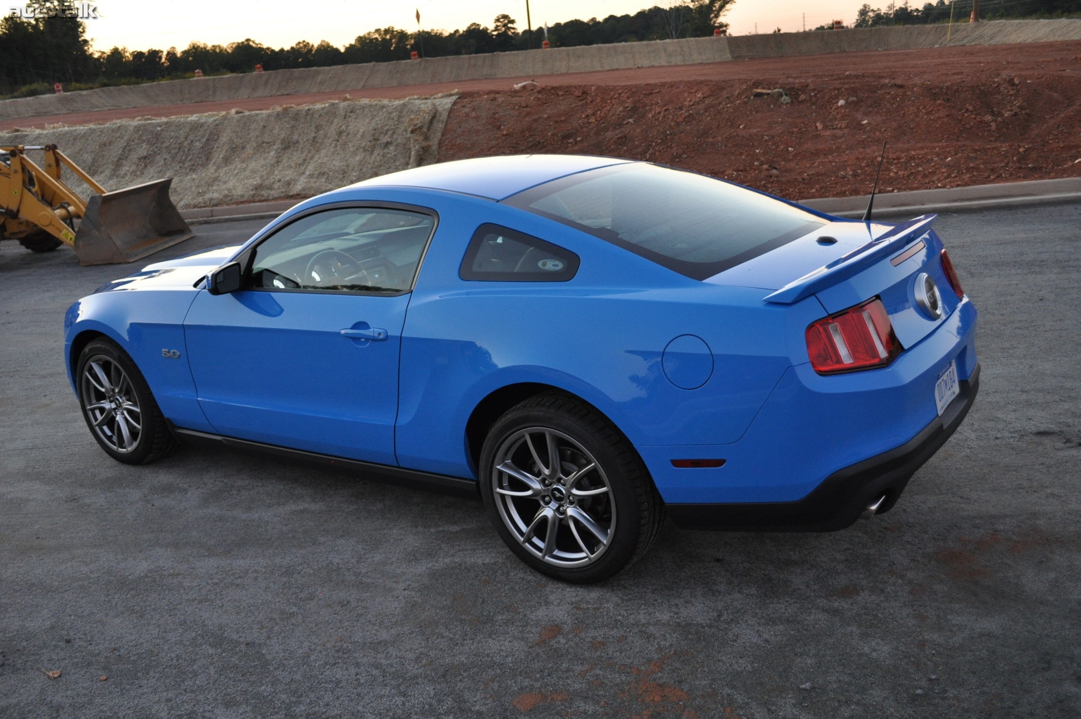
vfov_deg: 39.9
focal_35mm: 33
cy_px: 360
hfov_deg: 57.3
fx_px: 990
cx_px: 540
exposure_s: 1/40
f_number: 4
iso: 800
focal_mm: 22
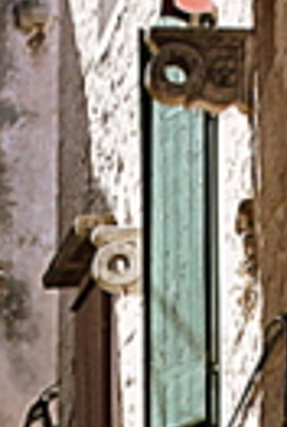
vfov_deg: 12.3
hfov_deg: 8.3
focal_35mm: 165
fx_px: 1963
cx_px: 62
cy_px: 430
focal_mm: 18
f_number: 9
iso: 400
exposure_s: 1/125
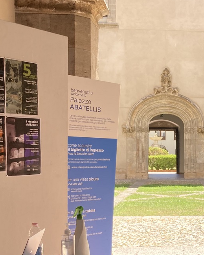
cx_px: 244
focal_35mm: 68
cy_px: 170
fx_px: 513
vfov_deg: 27.7
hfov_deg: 21.0
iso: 20
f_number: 1.8
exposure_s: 1/224
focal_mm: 3.99
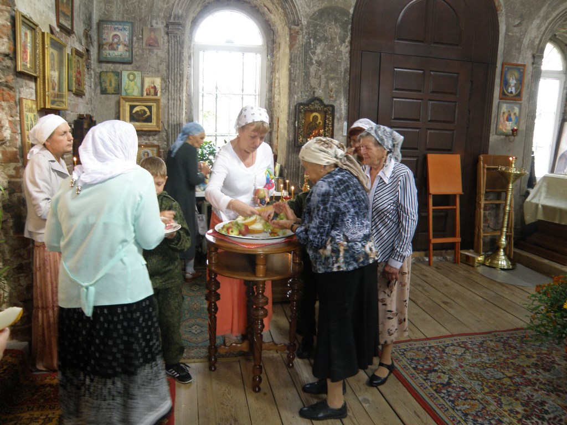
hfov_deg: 67.3
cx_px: 284
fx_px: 426
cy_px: 212
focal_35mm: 26
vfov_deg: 53.1
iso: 125
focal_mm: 4.6
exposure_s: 1/20
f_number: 2.8
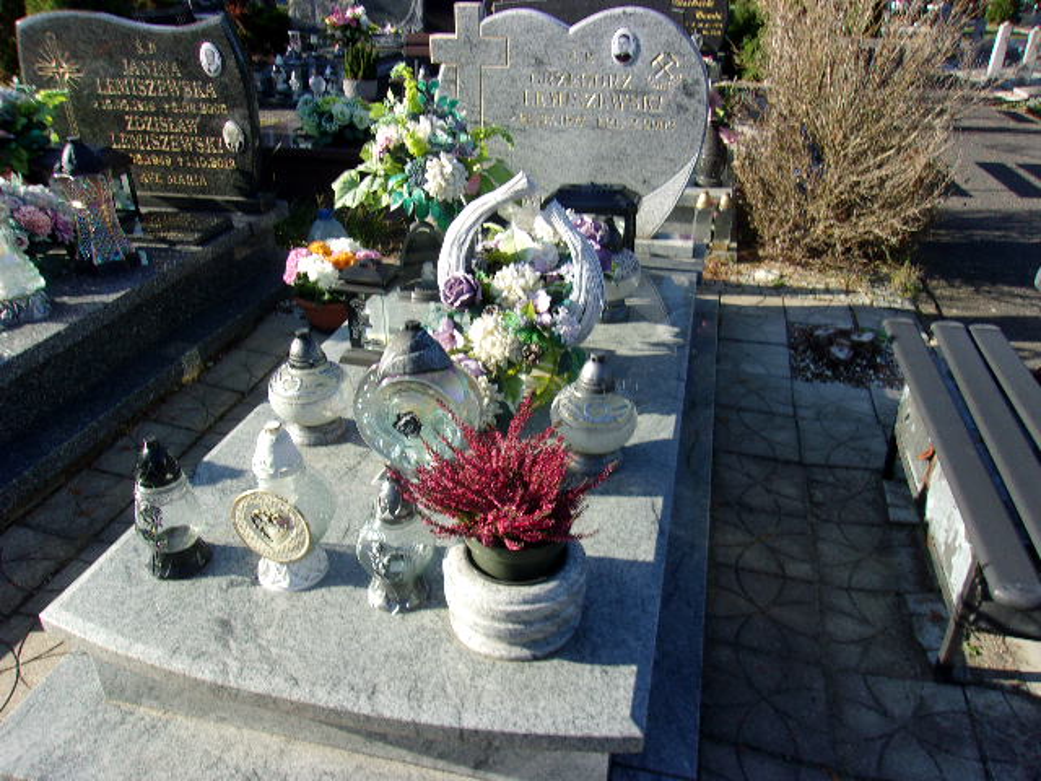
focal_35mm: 27
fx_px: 812
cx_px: 520
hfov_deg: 65.3
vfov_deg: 51.4
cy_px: 390
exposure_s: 1/50
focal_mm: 4.9
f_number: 10.4
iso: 80
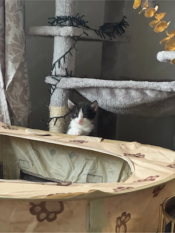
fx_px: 519
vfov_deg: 25.3
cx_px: 88
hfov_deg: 19.1
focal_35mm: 77
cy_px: 116
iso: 1000
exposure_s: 1/40
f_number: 2.8
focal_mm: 9
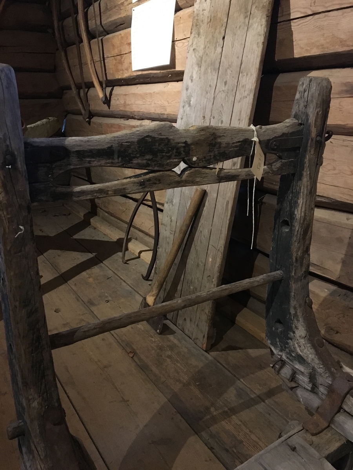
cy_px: 235
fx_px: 394
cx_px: 176
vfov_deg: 61.7
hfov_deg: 48.2
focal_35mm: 29
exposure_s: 1/17
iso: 320
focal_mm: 4.15
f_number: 2.2
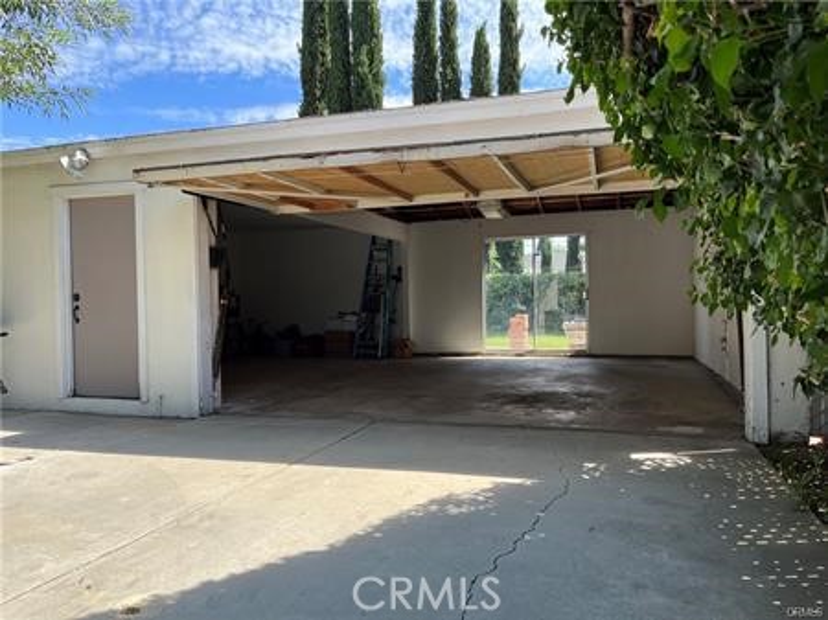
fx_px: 622
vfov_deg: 53.0
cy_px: 310
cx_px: 414
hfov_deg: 67.3
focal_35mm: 26
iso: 50
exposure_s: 1/766
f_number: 1.6
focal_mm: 5.1
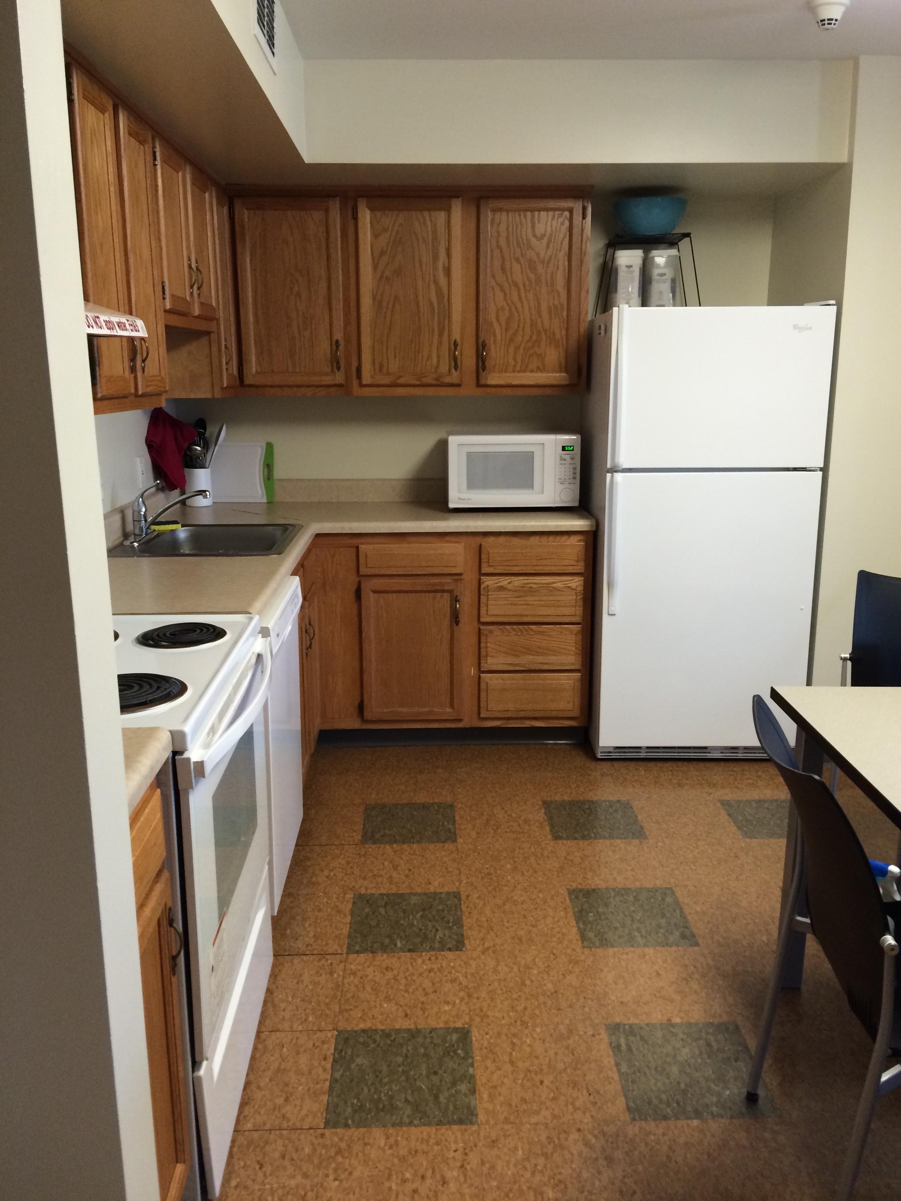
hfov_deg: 48.2
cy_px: 600
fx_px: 1006
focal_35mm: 29
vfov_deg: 61.7
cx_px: 450
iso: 125
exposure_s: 1/30
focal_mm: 4.15
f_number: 2.2
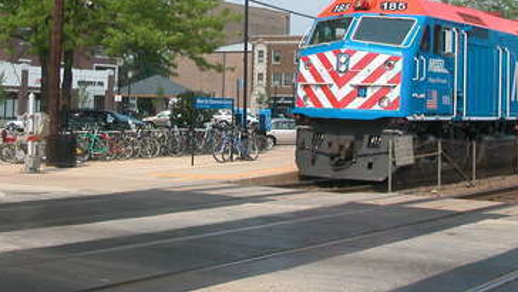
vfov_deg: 17.7
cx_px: 226
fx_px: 921
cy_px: 14
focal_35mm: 67
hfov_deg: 31.4
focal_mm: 7.1
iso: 100
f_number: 6.3
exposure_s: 1/439
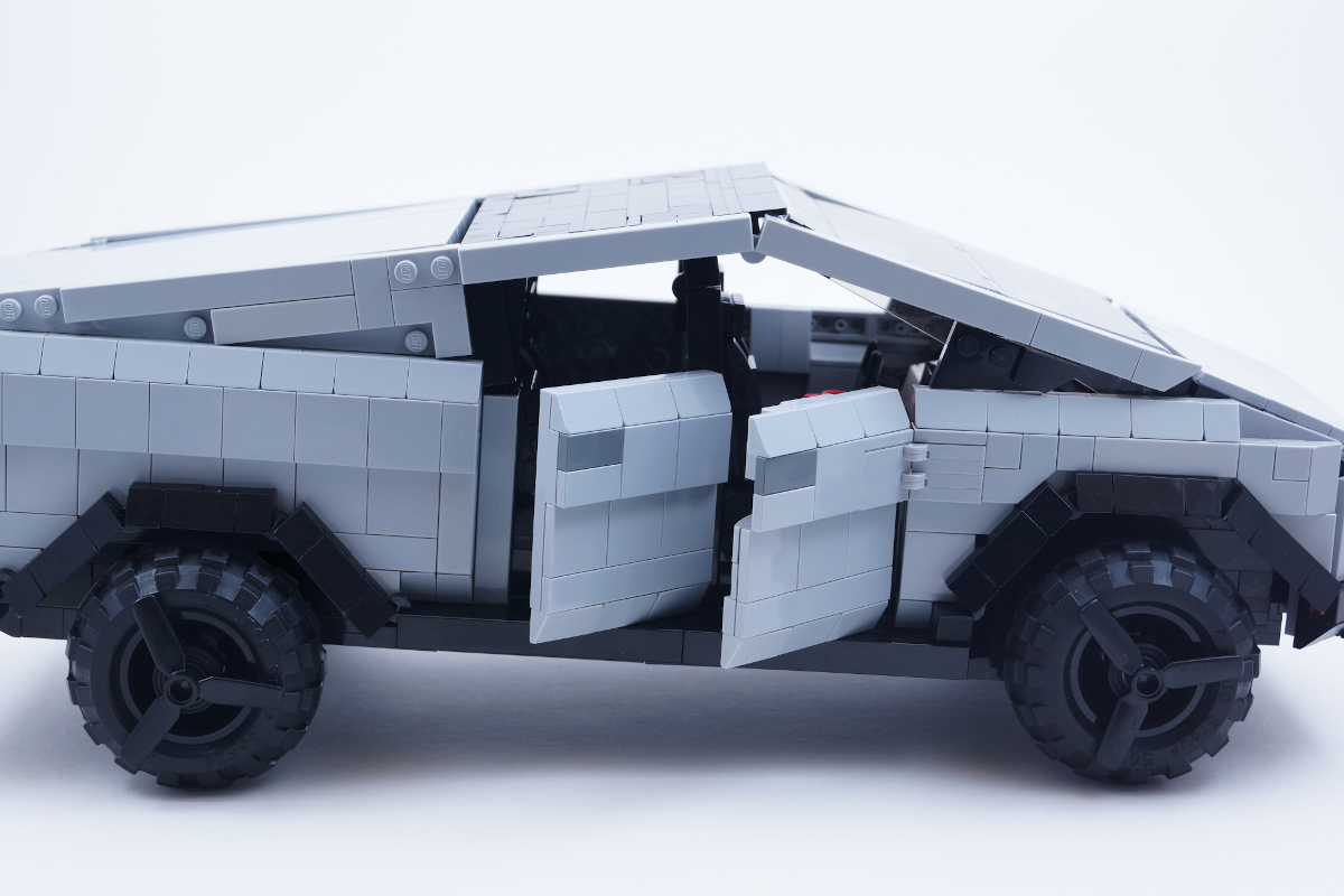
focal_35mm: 60
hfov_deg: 33.4
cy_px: 448
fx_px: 2240
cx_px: 672
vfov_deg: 22.6
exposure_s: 1.6
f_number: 8
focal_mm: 40
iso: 100
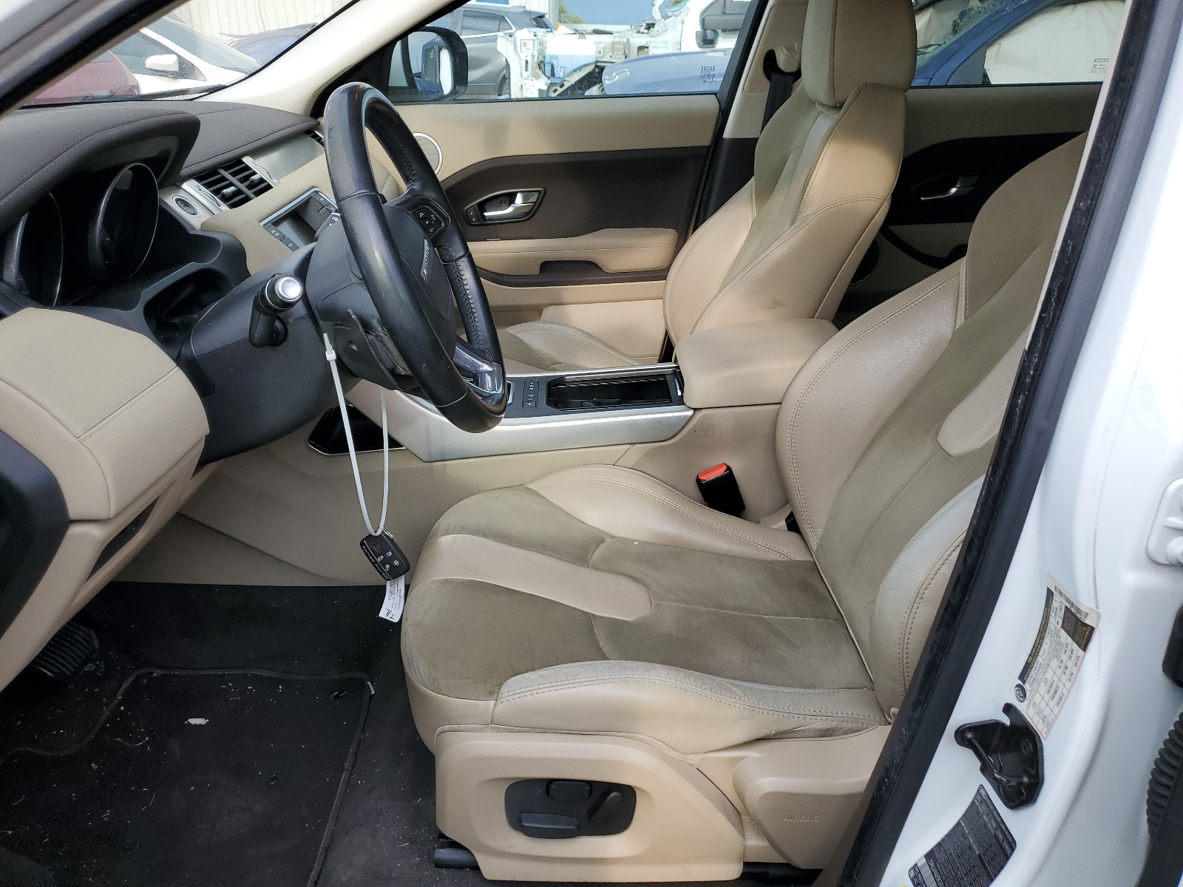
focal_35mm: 26
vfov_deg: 53.1
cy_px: 444
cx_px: 592
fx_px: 889
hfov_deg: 67.3
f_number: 1.5
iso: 50
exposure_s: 1/400
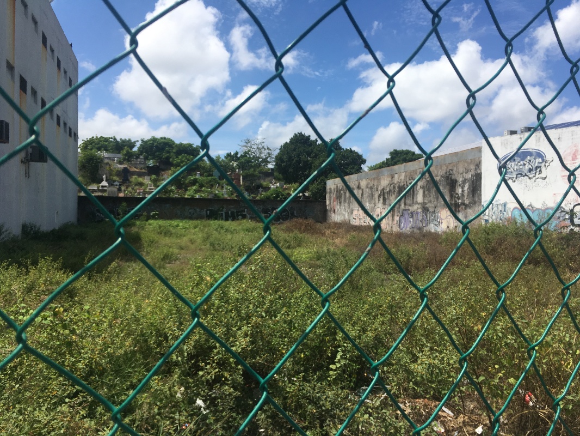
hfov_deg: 61.6
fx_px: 486
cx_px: 290
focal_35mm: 29
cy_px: 218
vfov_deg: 48.2
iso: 25
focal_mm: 4.15
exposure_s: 1/2262
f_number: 2.2
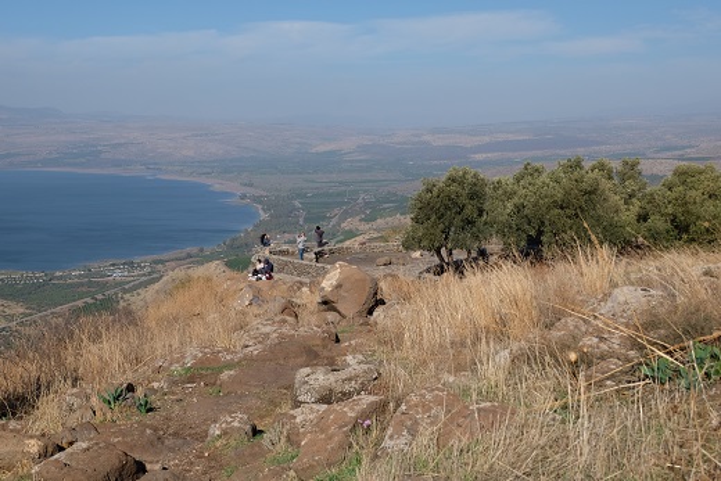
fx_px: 881
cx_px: 360
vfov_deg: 30.5
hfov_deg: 44.5
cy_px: 240
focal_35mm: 44
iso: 200
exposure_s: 1/420
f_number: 10
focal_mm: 29.5
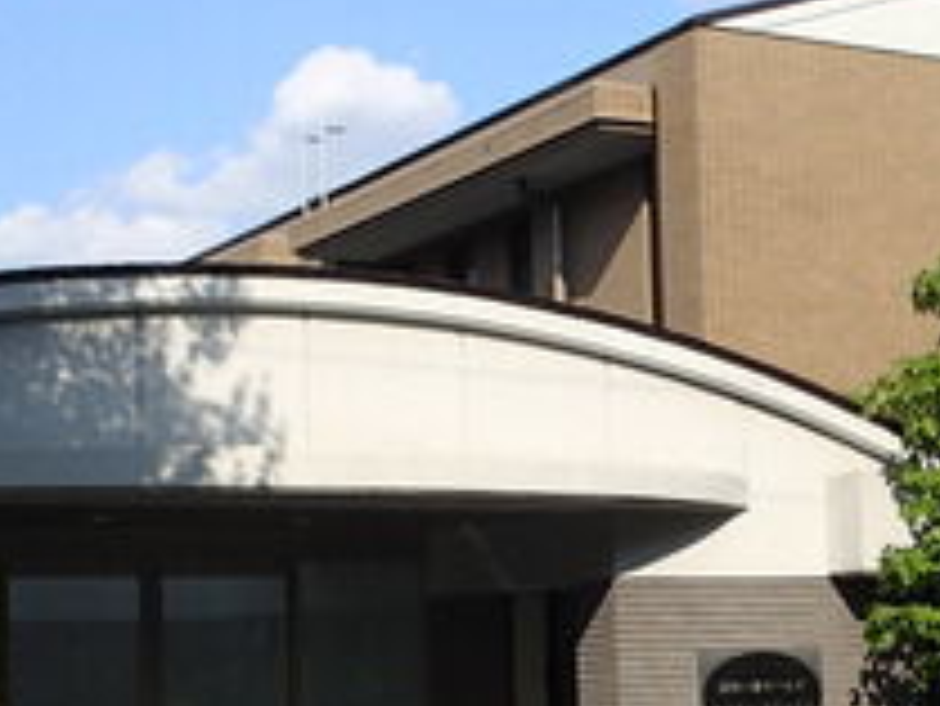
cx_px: 688
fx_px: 2337
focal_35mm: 86
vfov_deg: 17.1
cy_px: 553
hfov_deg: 22.6
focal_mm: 5.5
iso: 100
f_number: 9
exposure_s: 1/160
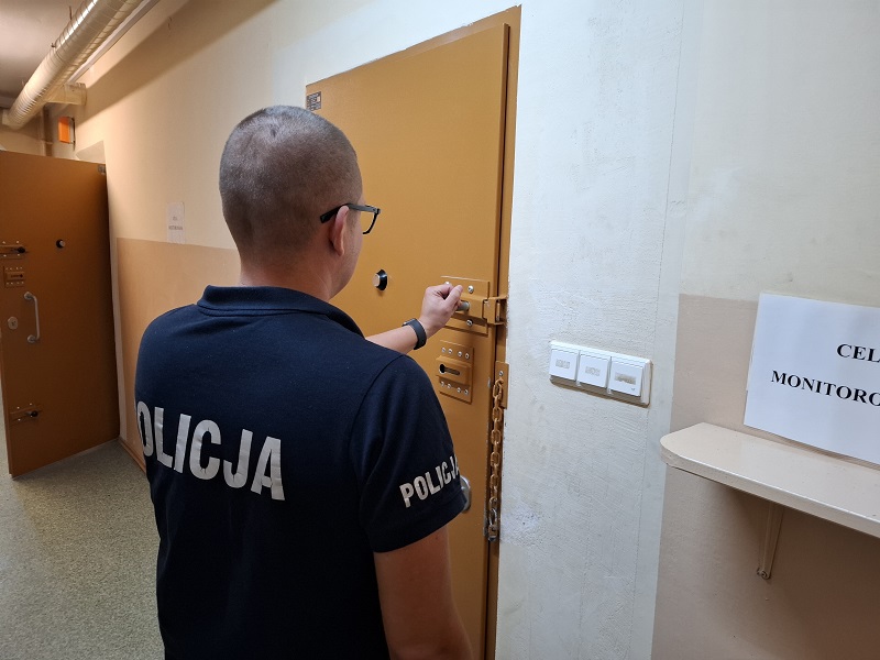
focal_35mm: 23
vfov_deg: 58.9
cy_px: 330
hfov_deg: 73.9
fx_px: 585
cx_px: 440
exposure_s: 1/50
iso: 200
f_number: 1.8
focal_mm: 5.54
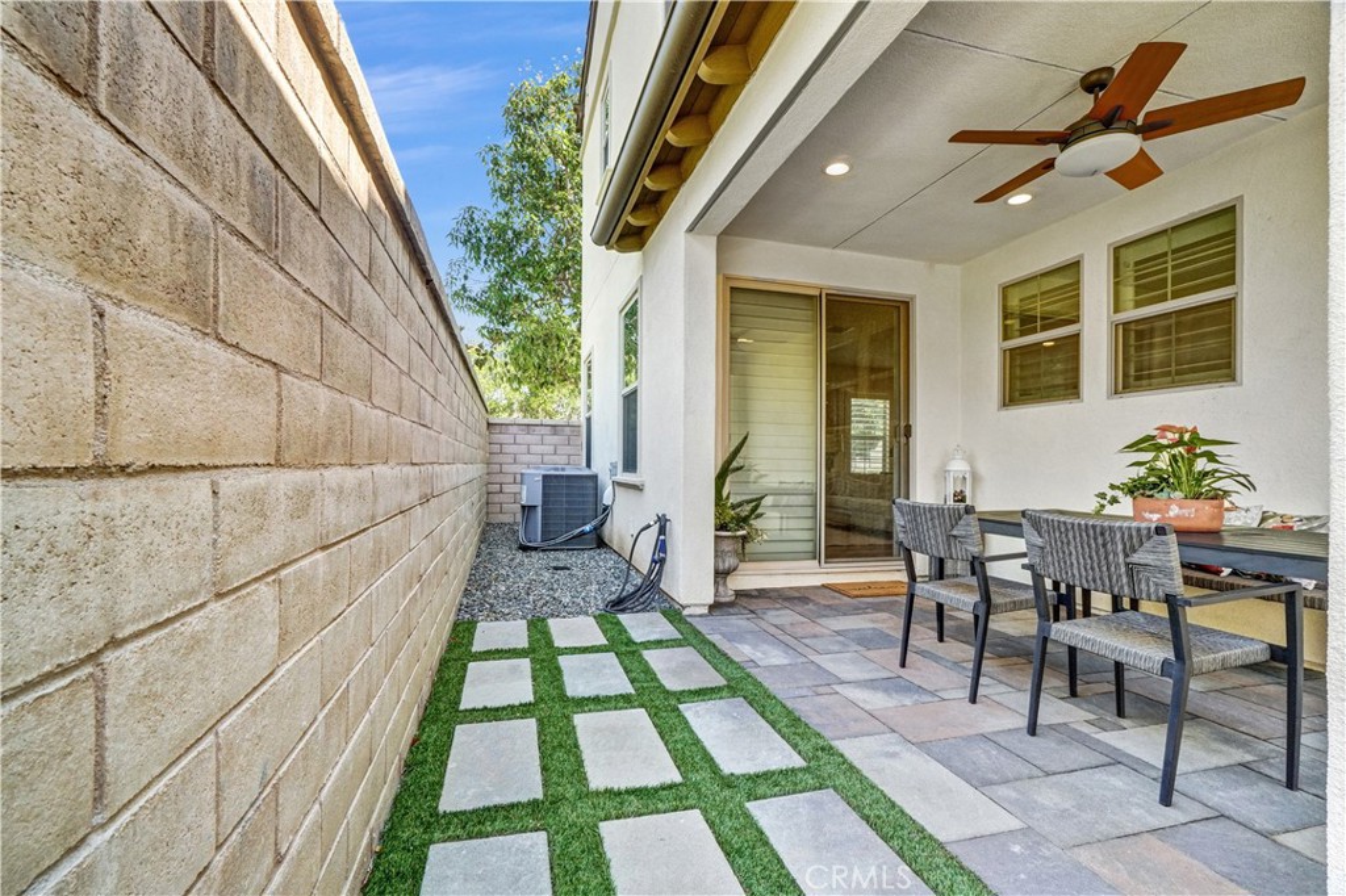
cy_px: 448
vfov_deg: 77.3
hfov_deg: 100.4
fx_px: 561
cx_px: 673
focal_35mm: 15
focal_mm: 10
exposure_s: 1/30
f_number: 11
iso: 500
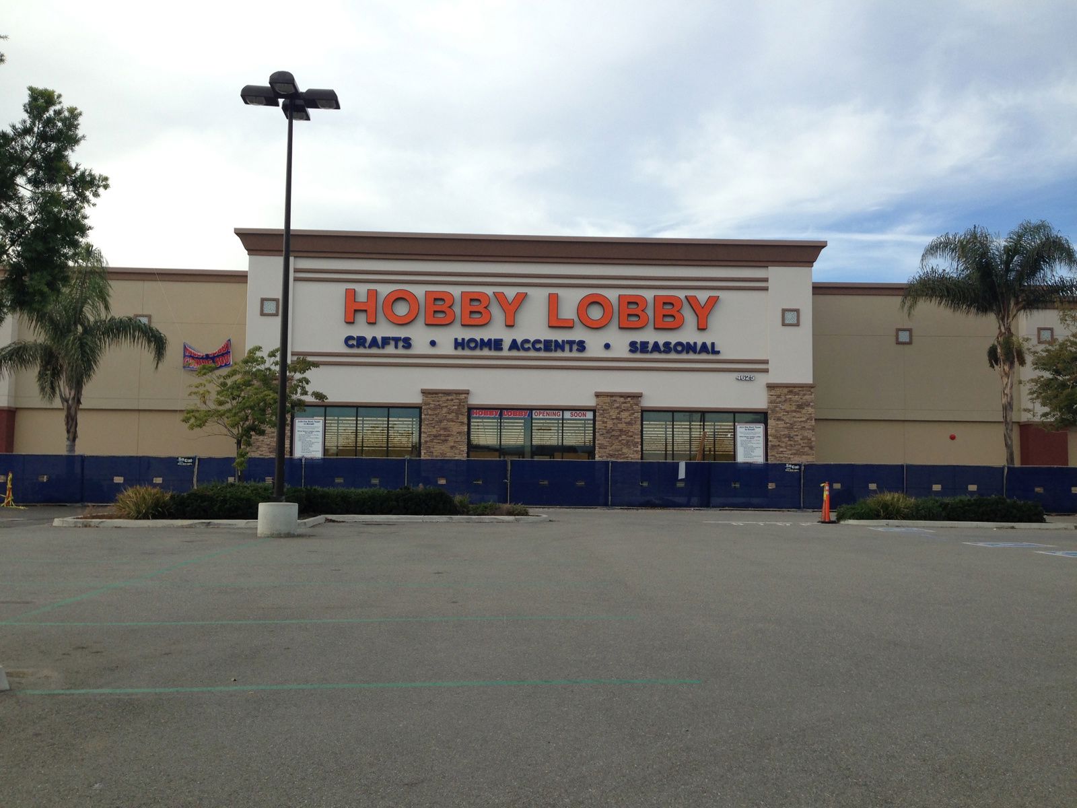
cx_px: 538
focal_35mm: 33
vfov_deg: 42.9
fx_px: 1027
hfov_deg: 55.4
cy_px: 404
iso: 50
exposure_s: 1/797
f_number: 2.4
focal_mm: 4.12
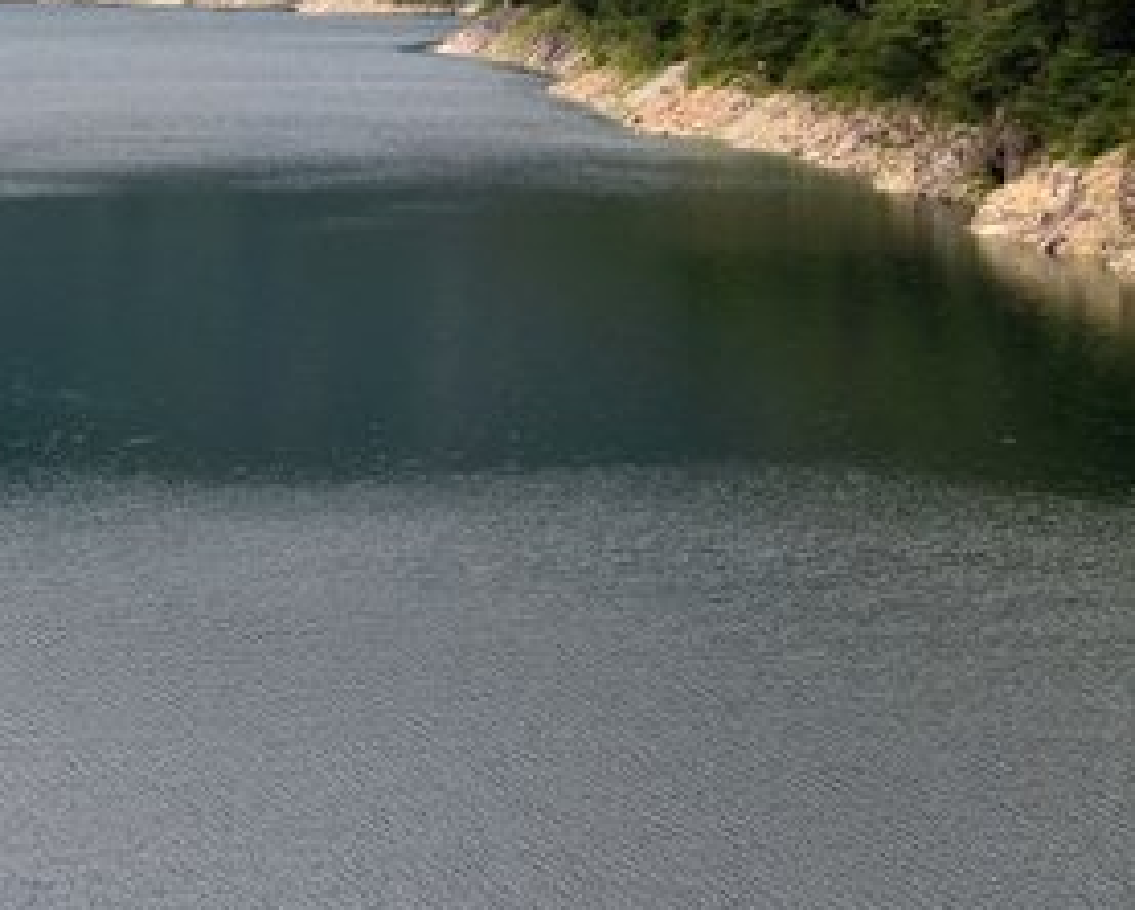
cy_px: -74
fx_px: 2454
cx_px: -262
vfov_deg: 20.1
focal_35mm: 73
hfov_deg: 23.6
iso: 320
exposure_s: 1/125
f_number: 9
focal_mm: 18
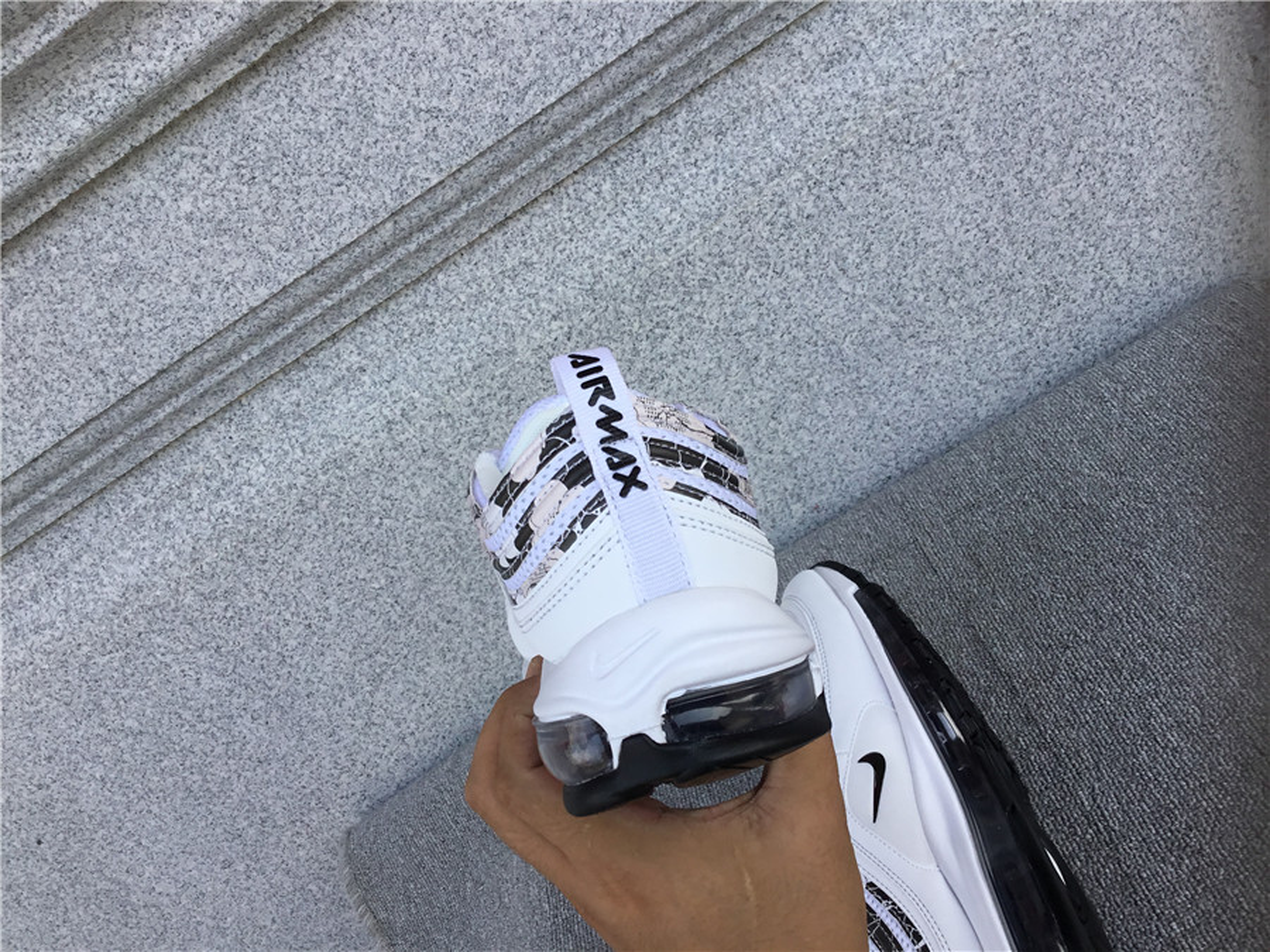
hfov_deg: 58.4
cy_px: 476
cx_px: 635
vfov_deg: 45.4
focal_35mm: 31
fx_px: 1137
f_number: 2.4
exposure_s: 1/409
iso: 25
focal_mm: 3.3
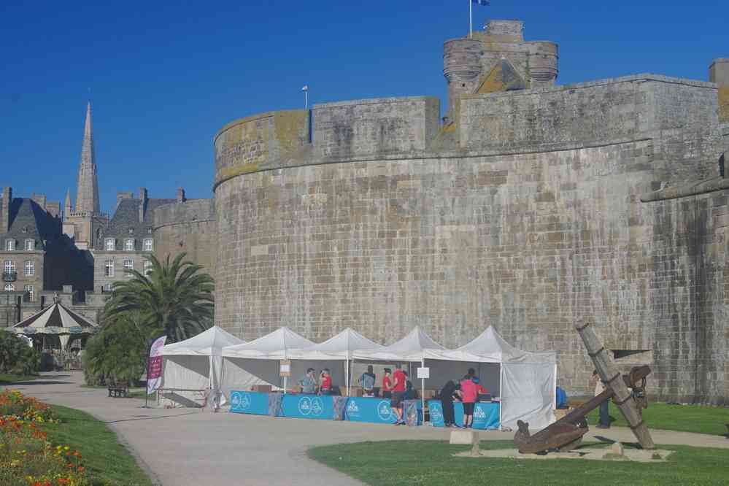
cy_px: 243
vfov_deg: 23.8
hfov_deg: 35.1
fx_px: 1154
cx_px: 364
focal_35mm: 57
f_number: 11
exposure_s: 1/160
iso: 200
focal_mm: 38
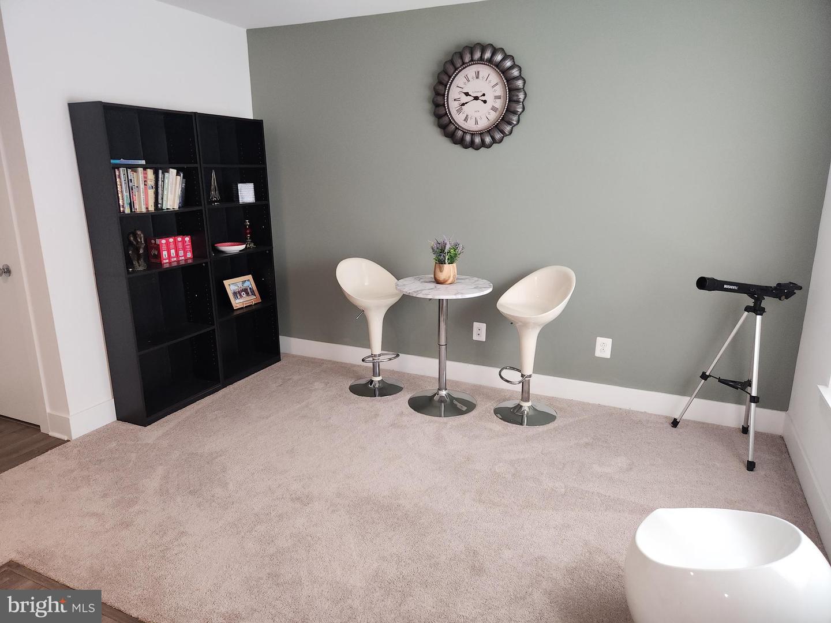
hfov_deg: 73.9
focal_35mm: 23
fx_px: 552
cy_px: 312
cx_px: 416
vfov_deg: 58.9
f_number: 1.8
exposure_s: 1/40
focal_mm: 5.4
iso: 100
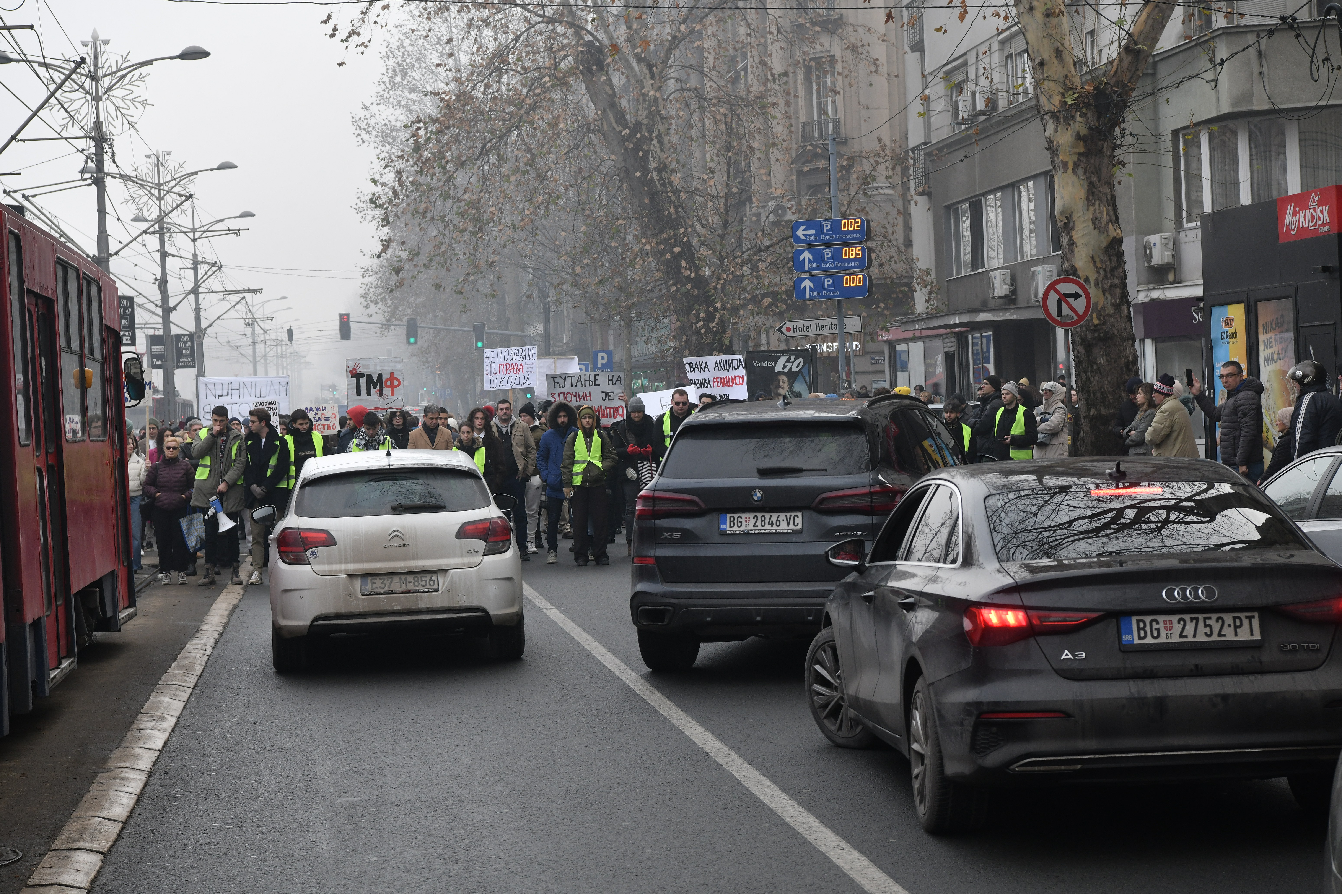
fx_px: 2609
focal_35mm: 70
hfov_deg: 28.8
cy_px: 447
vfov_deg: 19.5
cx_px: 671
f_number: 8
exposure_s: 1/800
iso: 800
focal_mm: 70
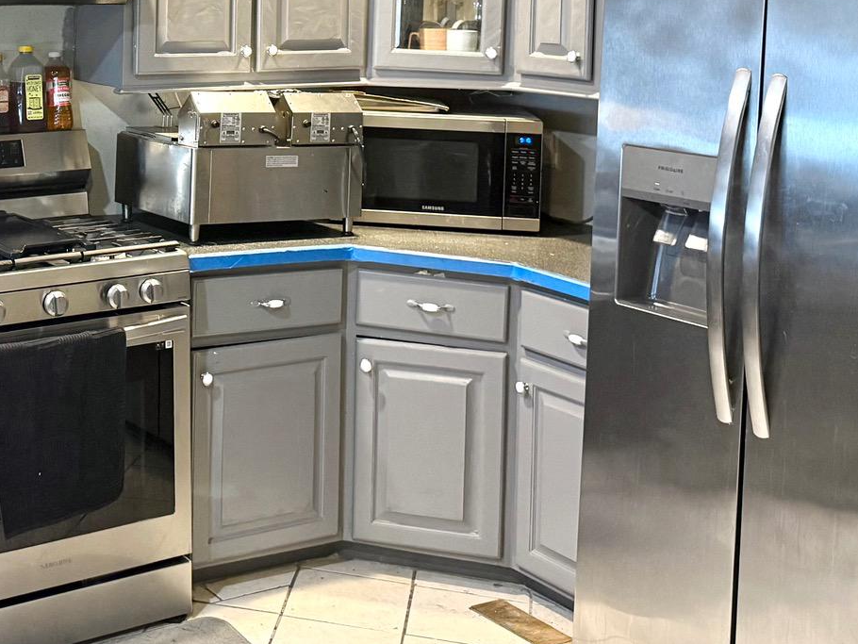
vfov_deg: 26.0
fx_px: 1339
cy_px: 35
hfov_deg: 34.1
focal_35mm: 54
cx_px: 133
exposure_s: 1/60
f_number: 1.78
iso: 250
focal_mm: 6.76
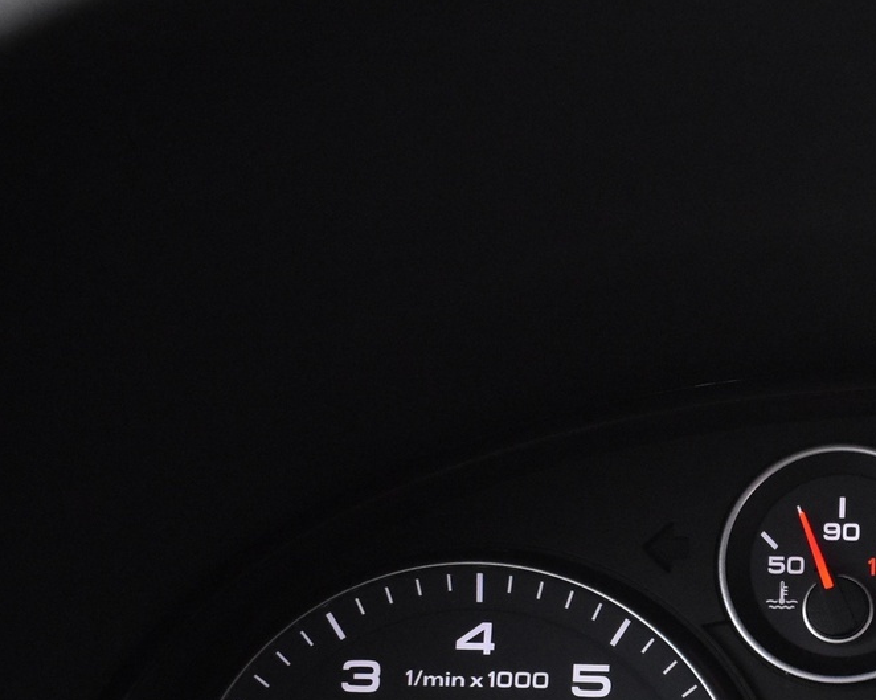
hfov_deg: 27.7
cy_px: 703
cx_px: 981
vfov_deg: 23.5
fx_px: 1607
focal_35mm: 62
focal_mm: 18
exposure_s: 1/30
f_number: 3.5
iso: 3200
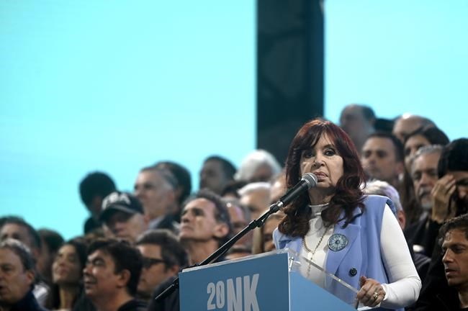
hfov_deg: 5.2
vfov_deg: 3.4
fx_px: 5195
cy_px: 156
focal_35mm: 400
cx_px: 234
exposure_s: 1/400
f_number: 5.6
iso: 2000
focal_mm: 400
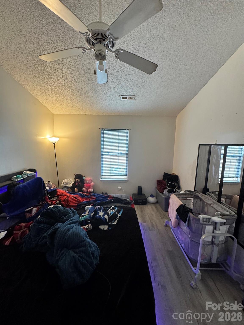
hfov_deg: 85.7
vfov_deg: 102.1
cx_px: 122
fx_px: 132
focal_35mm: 14
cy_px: 162
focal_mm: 2.22
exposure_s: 1/60
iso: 400
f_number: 2.2
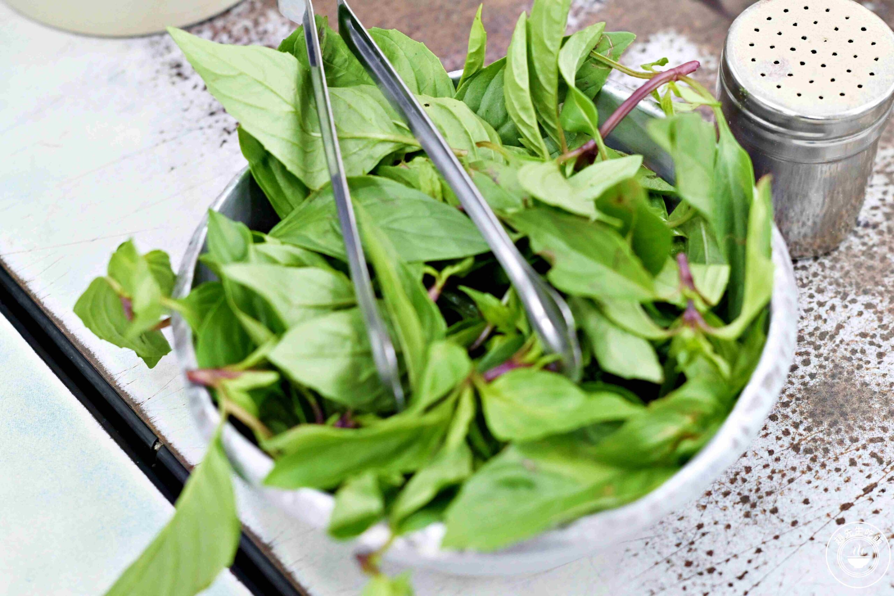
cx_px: 447
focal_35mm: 75
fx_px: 1862
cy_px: 298
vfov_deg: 18.2
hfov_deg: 27.0
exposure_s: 1/160
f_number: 3.2
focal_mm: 50
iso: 1100
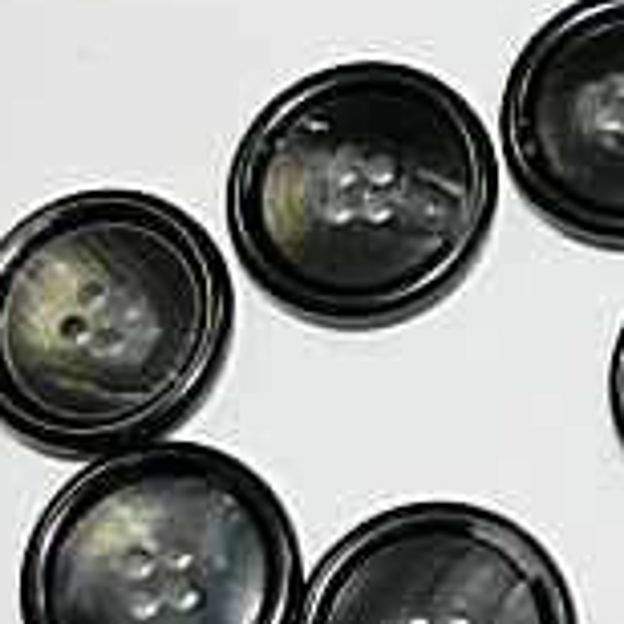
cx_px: 936
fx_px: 2529
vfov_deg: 14.0
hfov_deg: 13.3
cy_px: 527
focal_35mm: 124
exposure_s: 1/80
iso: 100
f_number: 2.8
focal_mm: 7.6
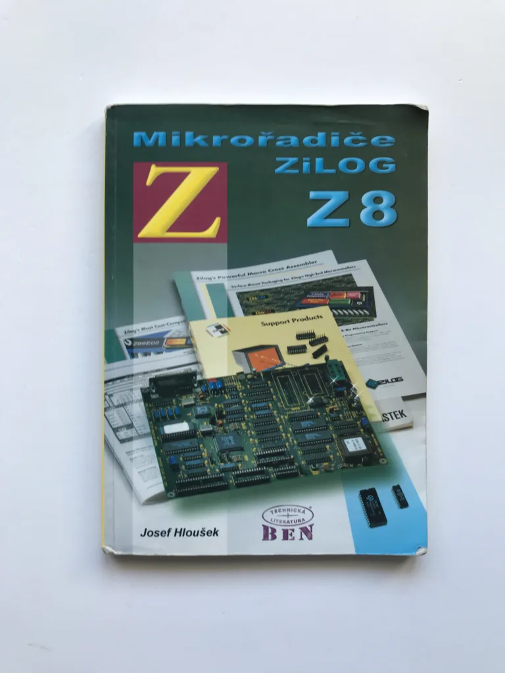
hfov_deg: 49.7
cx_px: 252
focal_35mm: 28
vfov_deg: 63.4
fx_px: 545
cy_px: 336
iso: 32
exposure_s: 1/50
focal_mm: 3.99
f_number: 1.8
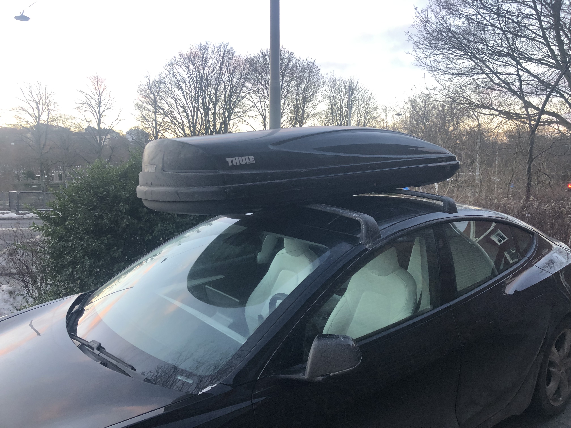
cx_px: 286
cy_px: 214
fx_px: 462
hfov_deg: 63.4
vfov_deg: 49.7
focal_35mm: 28
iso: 20
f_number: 1.8
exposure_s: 1/30
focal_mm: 4
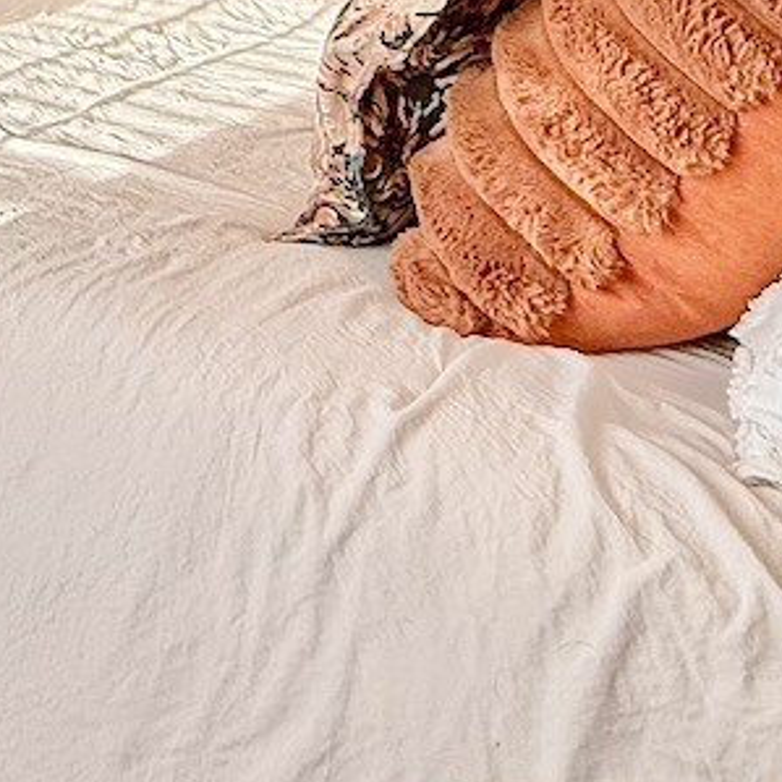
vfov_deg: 25.2
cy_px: -366
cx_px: -201
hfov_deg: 27.5
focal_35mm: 53
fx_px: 1355
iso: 250
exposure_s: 1/99
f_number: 2.2
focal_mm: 2.22
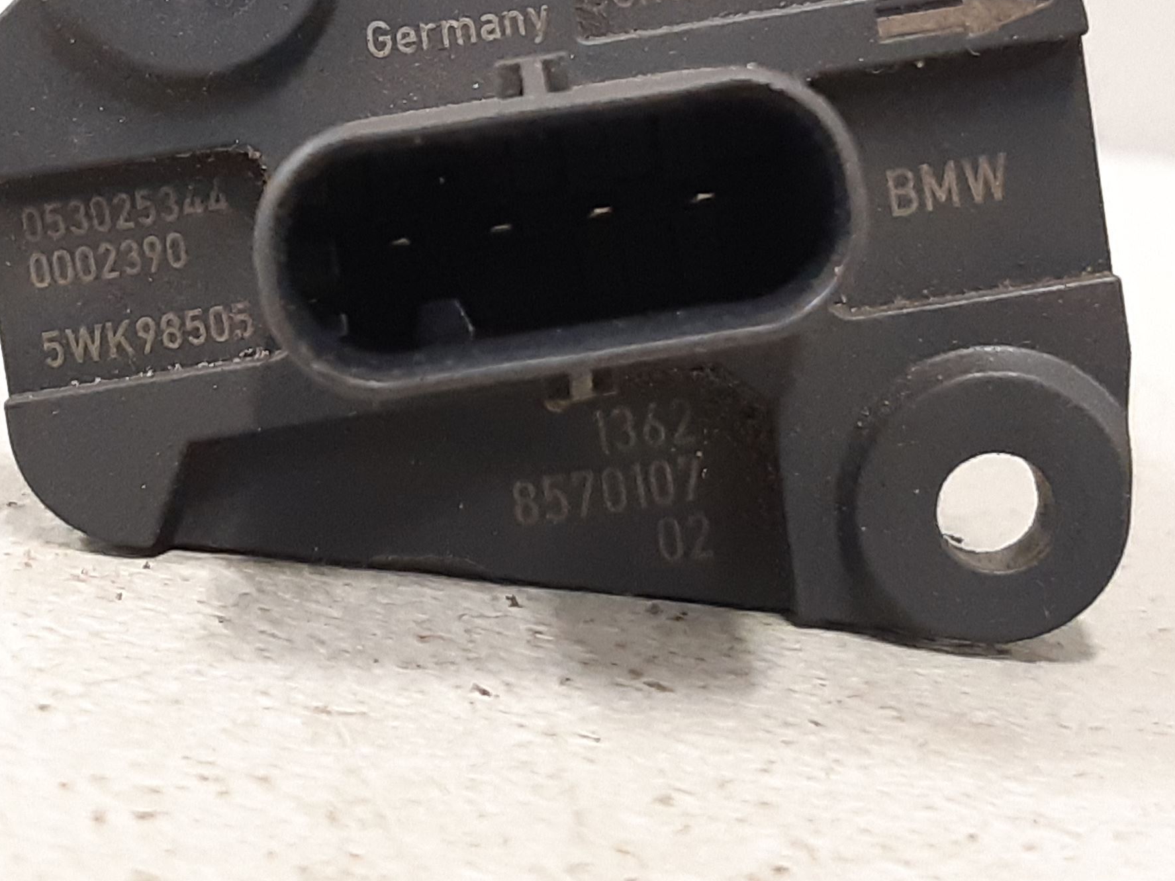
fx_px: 1018
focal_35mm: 30
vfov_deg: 46.7
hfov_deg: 59.7
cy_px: 377
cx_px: 504
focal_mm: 3.93
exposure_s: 1/33
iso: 250
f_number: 1.7
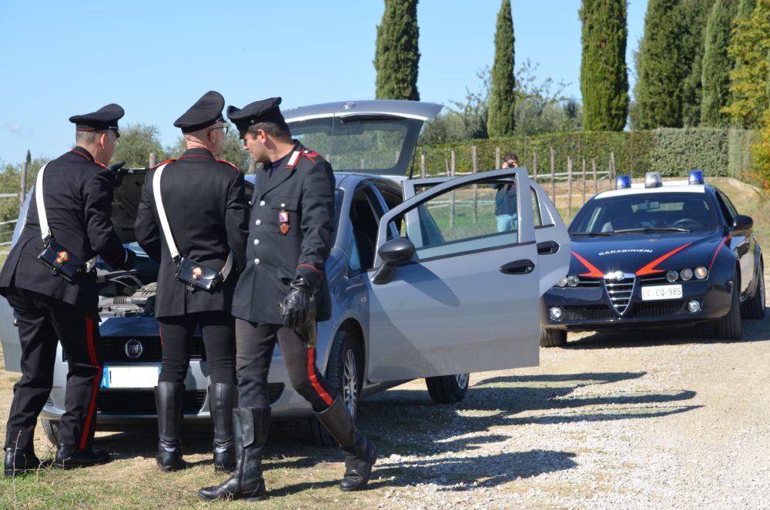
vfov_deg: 16.1
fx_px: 1804
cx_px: 383
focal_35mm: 85
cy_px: 259
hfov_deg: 24.1
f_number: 9
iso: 100
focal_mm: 55
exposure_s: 1/200
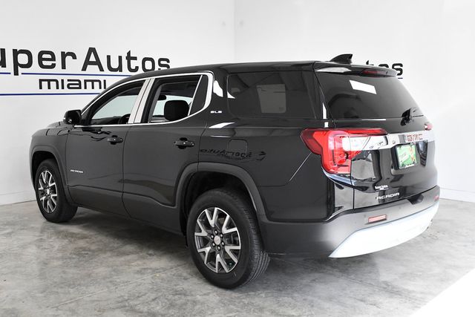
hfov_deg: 53.1
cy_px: 158
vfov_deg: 36.9
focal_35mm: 36
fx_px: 475
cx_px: 238
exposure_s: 1/1600
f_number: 4.5
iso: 2500
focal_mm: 24
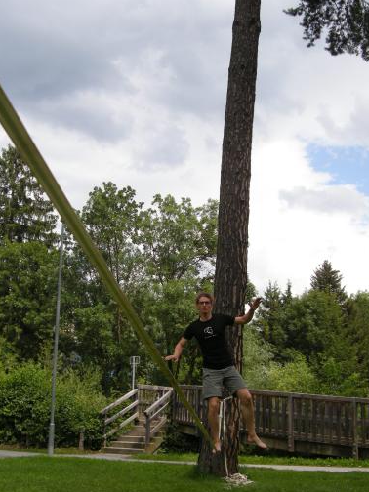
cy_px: 277
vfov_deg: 40.4
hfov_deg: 30.8
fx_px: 668
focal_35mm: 47
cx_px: 153
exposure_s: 1/846
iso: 64
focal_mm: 7.9
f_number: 2.8
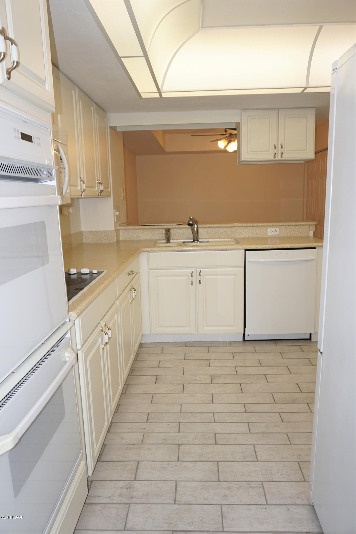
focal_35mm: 24
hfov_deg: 53.1
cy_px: 267
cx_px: 178
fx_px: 356
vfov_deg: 73.7
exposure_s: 1/160
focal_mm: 16
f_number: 4
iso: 200
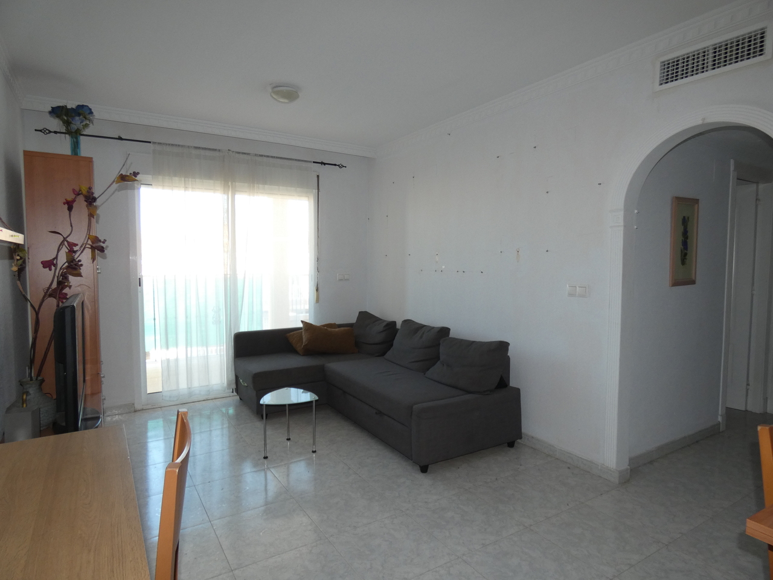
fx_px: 447
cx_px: 386
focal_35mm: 20
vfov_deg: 66.0
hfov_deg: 81.7
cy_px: 290
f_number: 2.8
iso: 125
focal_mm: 3.6
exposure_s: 1/60
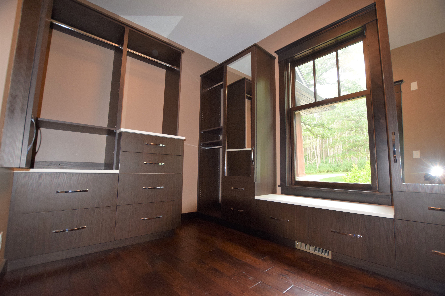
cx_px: 222
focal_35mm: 15
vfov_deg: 77.3
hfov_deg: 100.4
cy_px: 148
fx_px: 185
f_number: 4.5
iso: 800
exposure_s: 1/80
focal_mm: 10
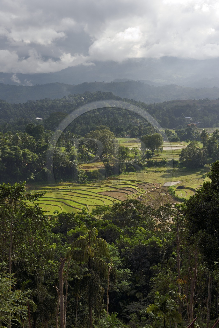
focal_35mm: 56
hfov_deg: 24.2
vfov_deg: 35.7
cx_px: 110
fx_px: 512
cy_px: 164
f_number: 10
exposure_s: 1/320
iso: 400
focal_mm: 56
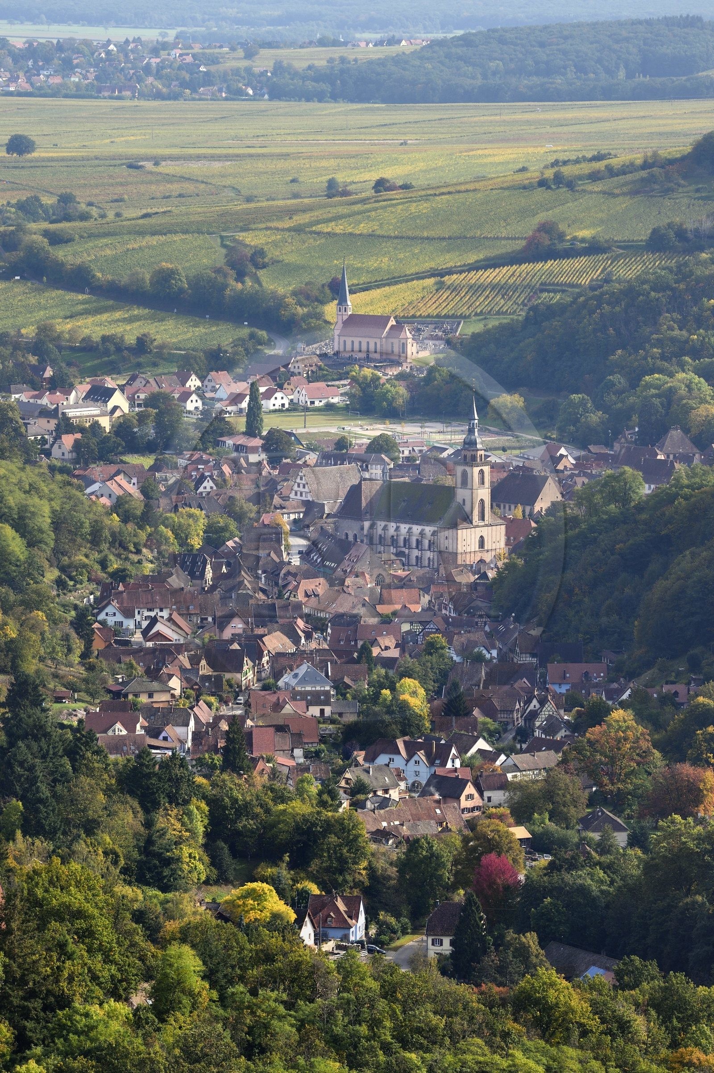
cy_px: 536
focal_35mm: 200
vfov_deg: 10.3
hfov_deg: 6.9
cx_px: 357
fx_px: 5958
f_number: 13
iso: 400
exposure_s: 1/320
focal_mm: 200
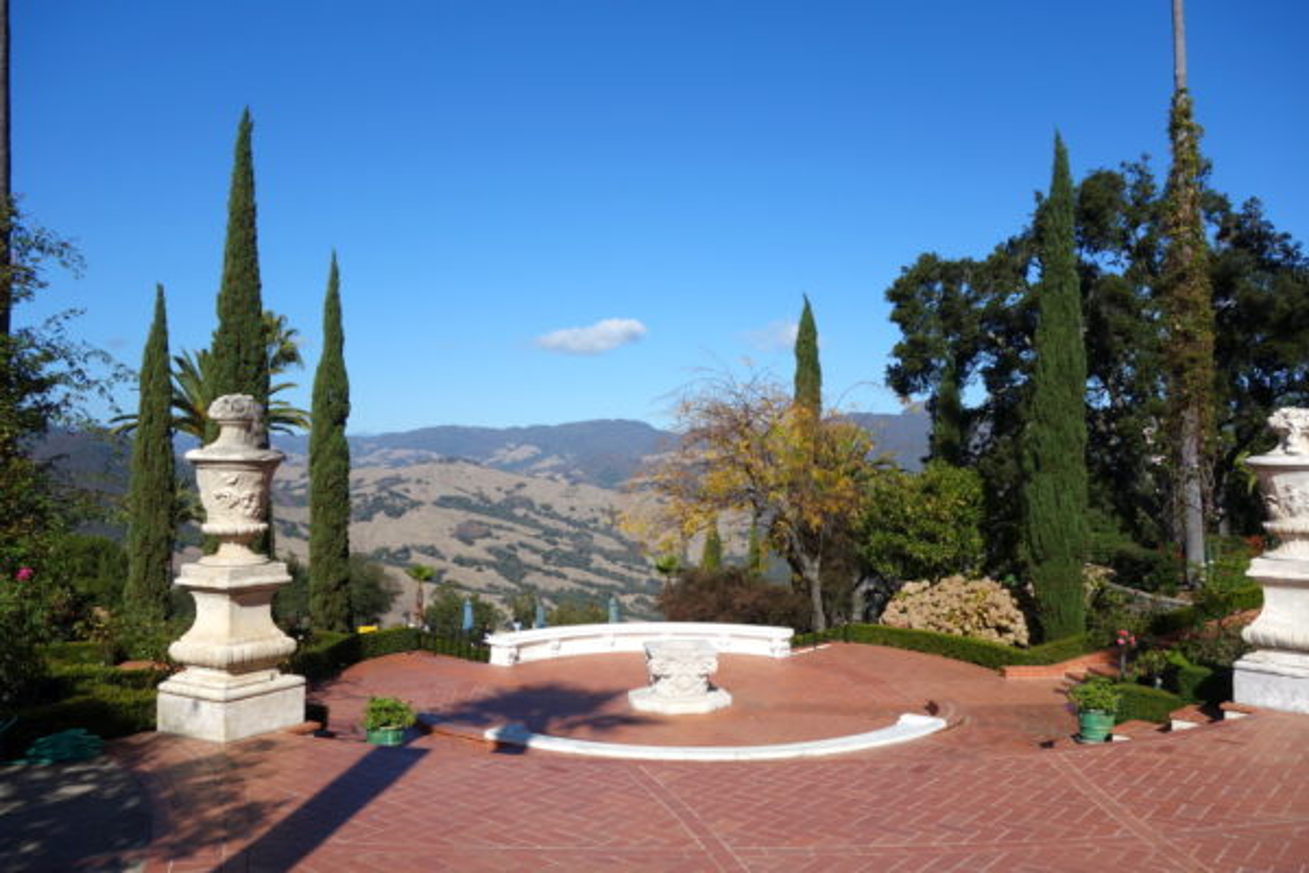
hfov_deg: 61.9
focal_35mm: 30
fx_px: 1091
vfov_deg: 43.6
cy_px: 436
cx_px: 654
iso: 125
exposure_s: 1/800
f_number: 6.3
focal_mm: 11.18
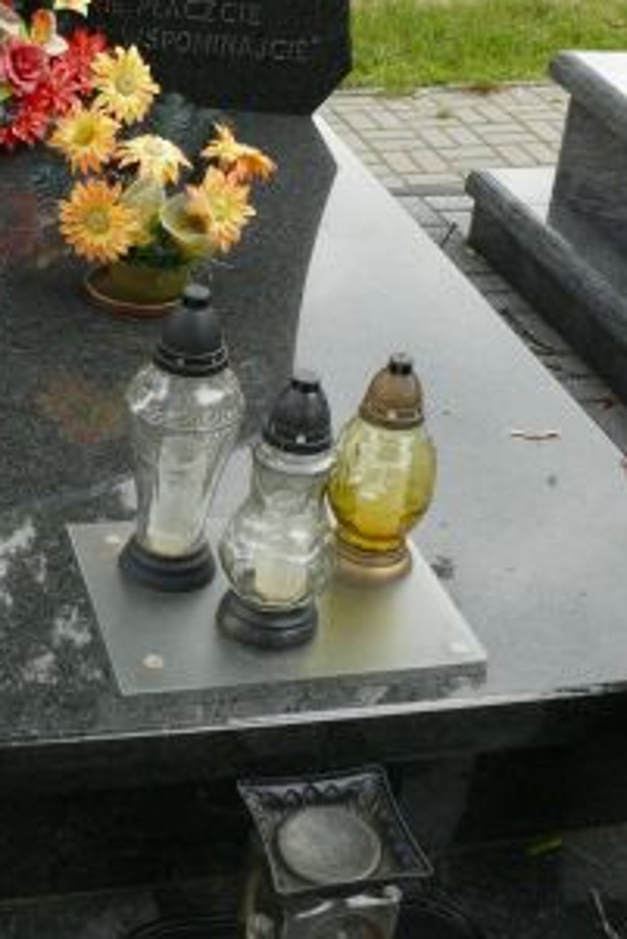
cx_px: 175
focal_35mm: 58
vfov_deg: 34.1
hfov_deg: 23.2
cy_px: 293
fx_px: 1513
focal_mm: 7.4
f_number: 4
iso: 100
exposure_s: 1/100
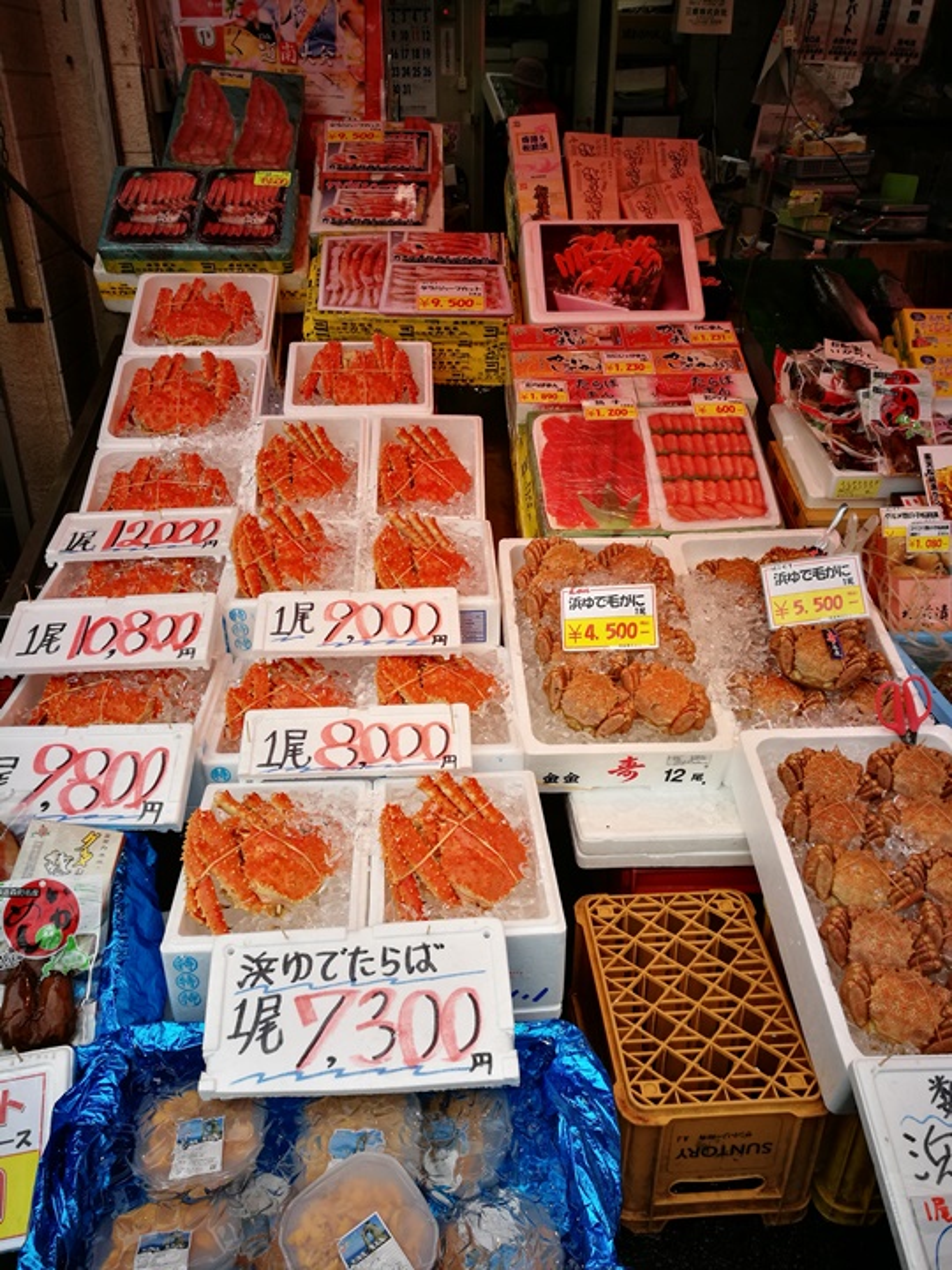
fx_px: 990
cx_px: 476
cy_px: 635
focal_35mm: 27
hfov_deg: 51.4
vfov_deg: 65.3
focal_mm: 4.5
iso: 50
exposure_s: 1/152
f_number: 2.2
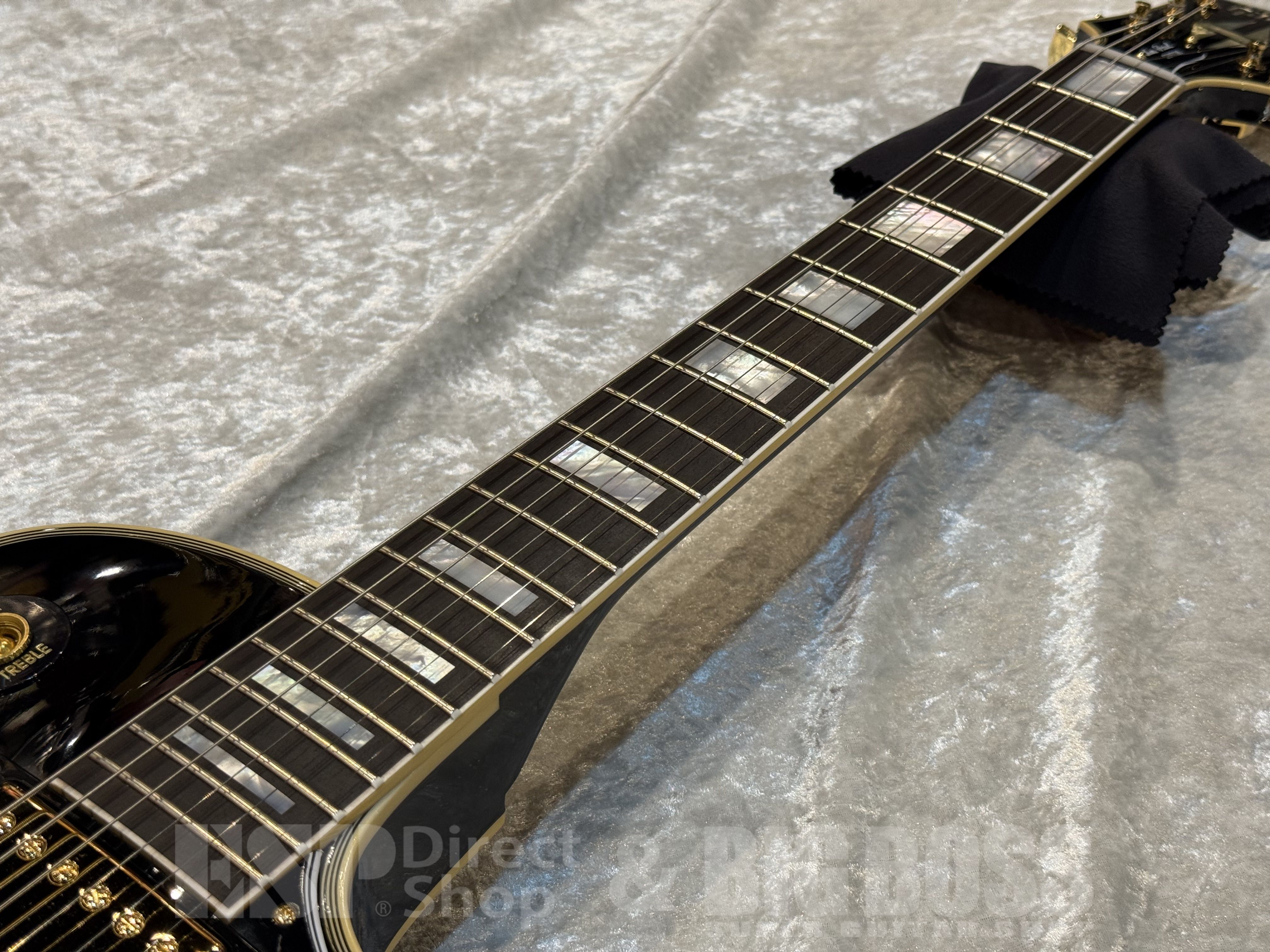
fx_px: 1761
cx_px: 635
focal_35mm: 48
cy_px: 476
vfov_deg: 30.3
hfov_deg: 39.7
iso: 125
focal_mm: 6.76
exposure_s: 1/120
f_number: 1.78
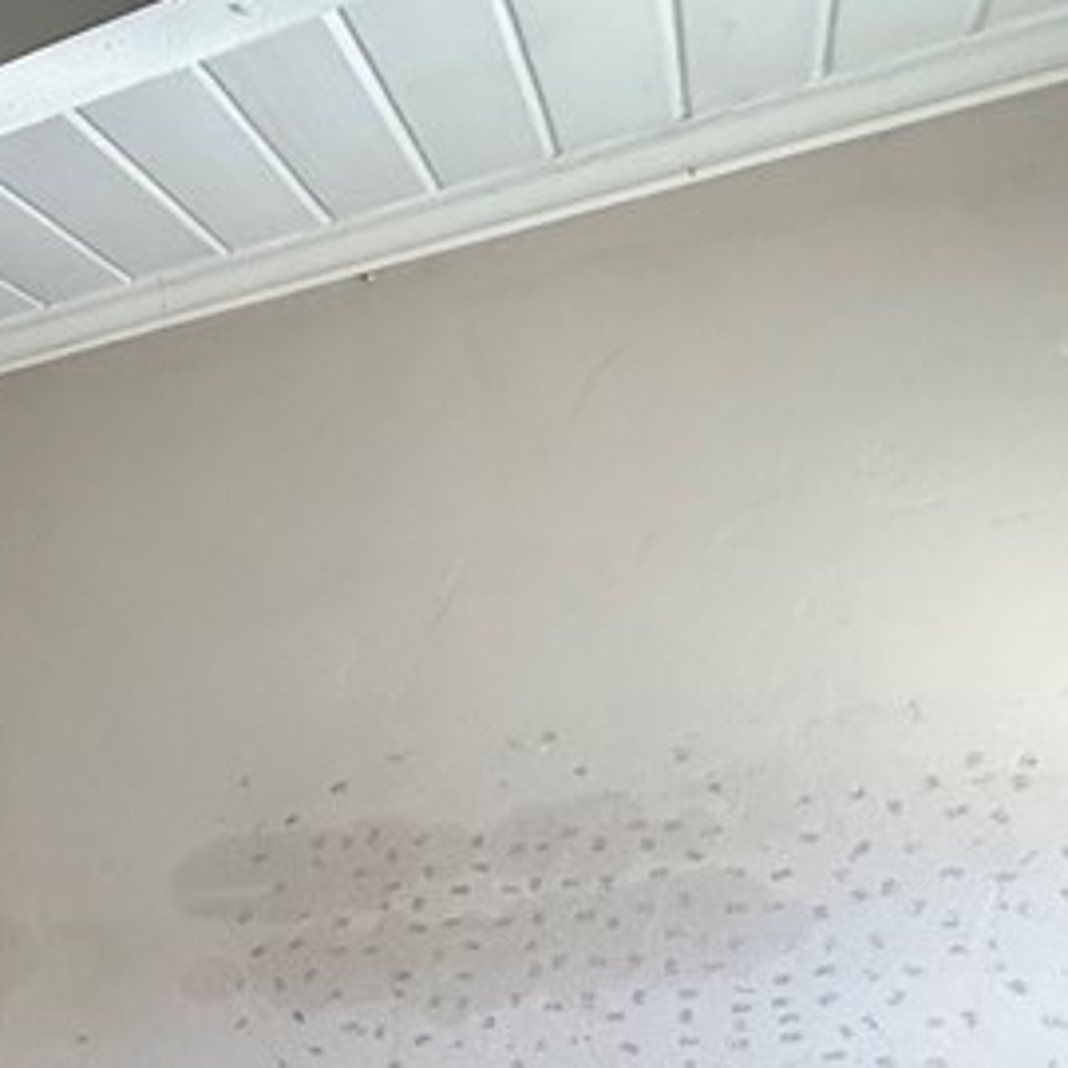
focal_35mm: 47
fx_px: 1641
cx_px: -850
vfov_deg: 31.6
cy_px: 1199
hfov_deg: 22.1
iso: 160
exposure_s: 1/99
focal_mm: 2.22
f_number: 2.2
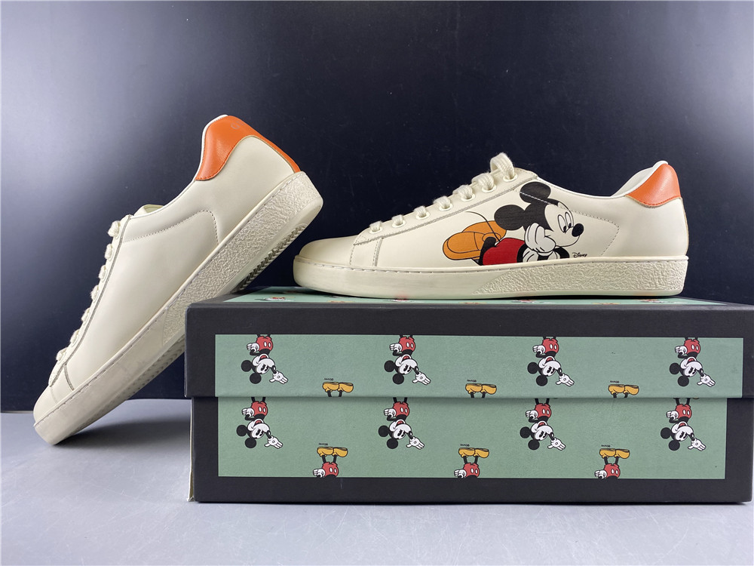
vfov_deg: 53.1
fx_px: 566
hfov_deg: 67.3
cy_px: 283
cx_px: 377
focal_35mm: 26
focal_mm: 4.25
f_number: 1.8
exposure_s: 1/100
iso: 80
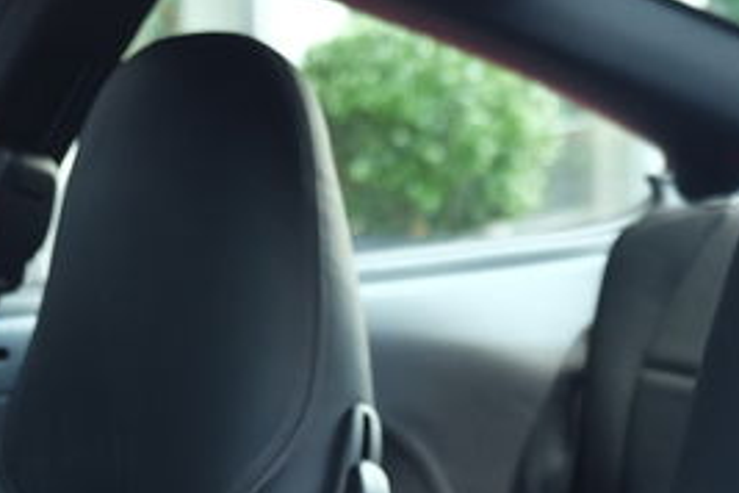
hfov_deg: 14.8
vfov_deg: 10.1
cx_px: 847
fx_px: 2771
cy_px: 523
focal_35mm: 135
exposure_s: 1/60
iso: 640
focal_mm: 31.5
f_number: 3.6
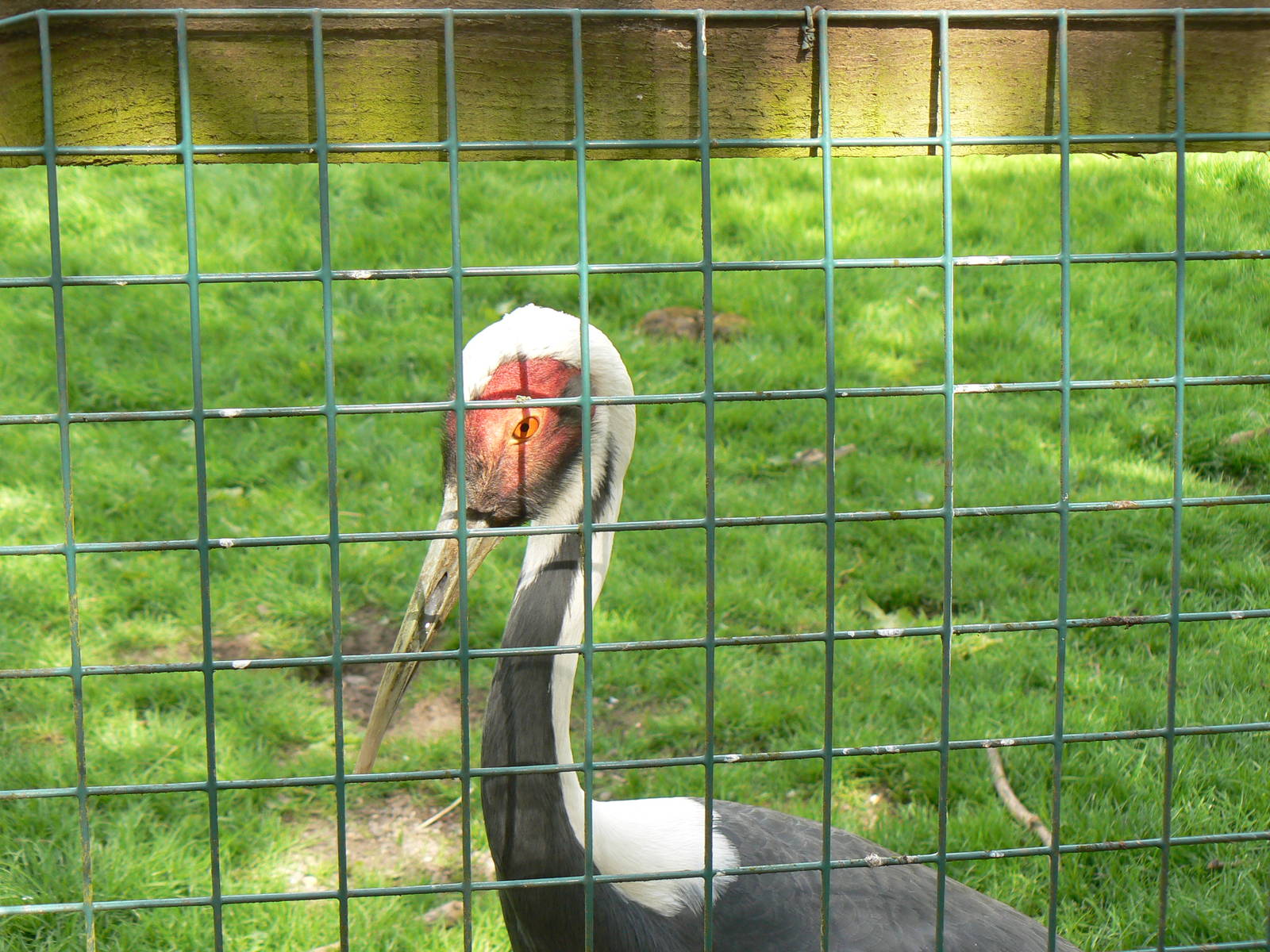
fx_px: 2311
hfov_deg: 30.7
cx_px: 635
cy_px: 476
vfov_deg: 23.3
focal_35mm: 63
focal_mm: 10.5
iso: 80
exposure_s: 1/100
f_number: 4
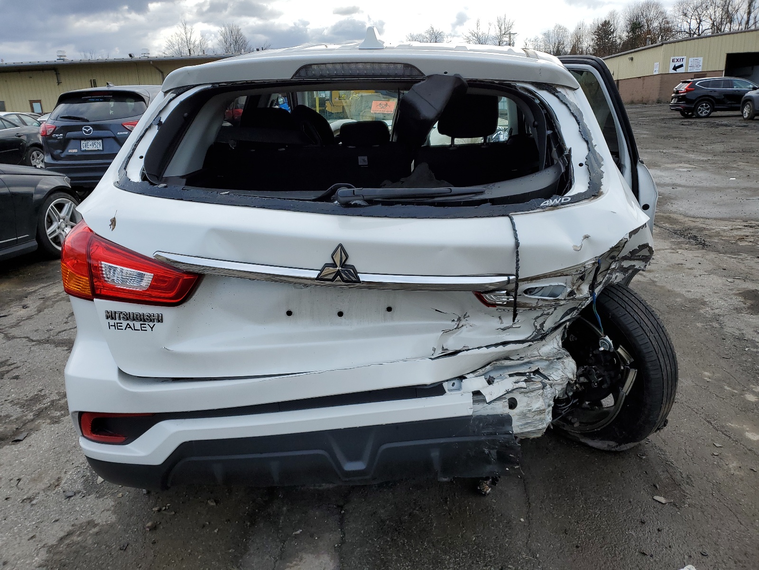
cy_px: 285
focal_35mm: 26
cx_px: 380
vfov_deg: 53.1
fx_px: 570
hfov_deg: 67.3
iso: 50
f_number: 1.5
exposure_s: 1/1667
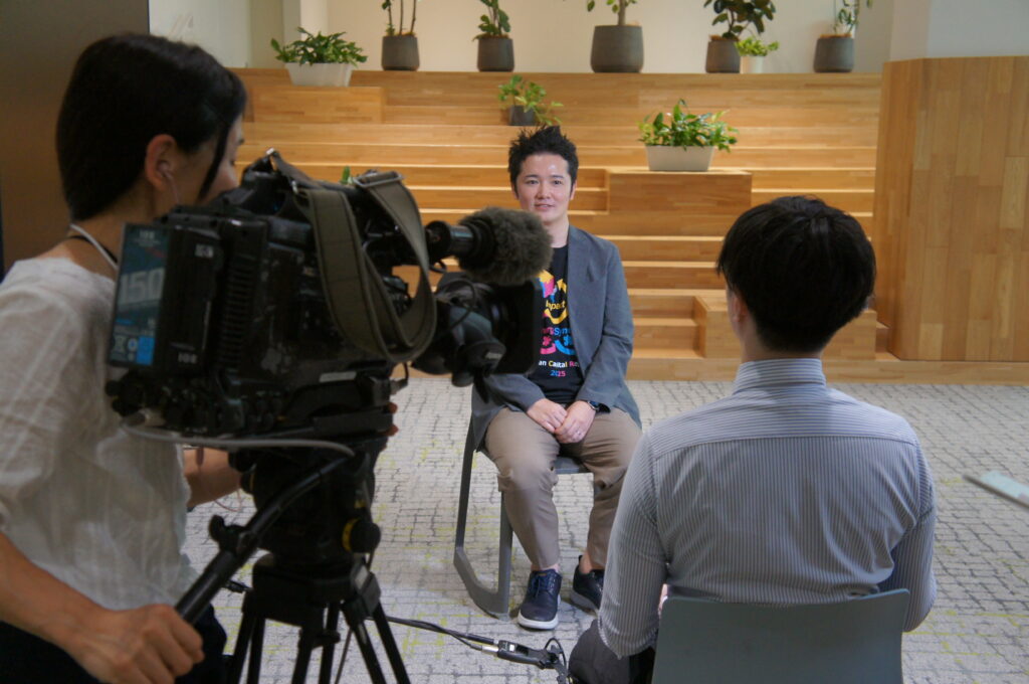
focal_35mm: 48
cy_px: 342
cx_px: 514
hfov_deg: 41.2
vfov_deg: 28.0
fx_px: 1370
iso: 1600
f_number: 4
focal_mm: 32
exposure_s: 1/125
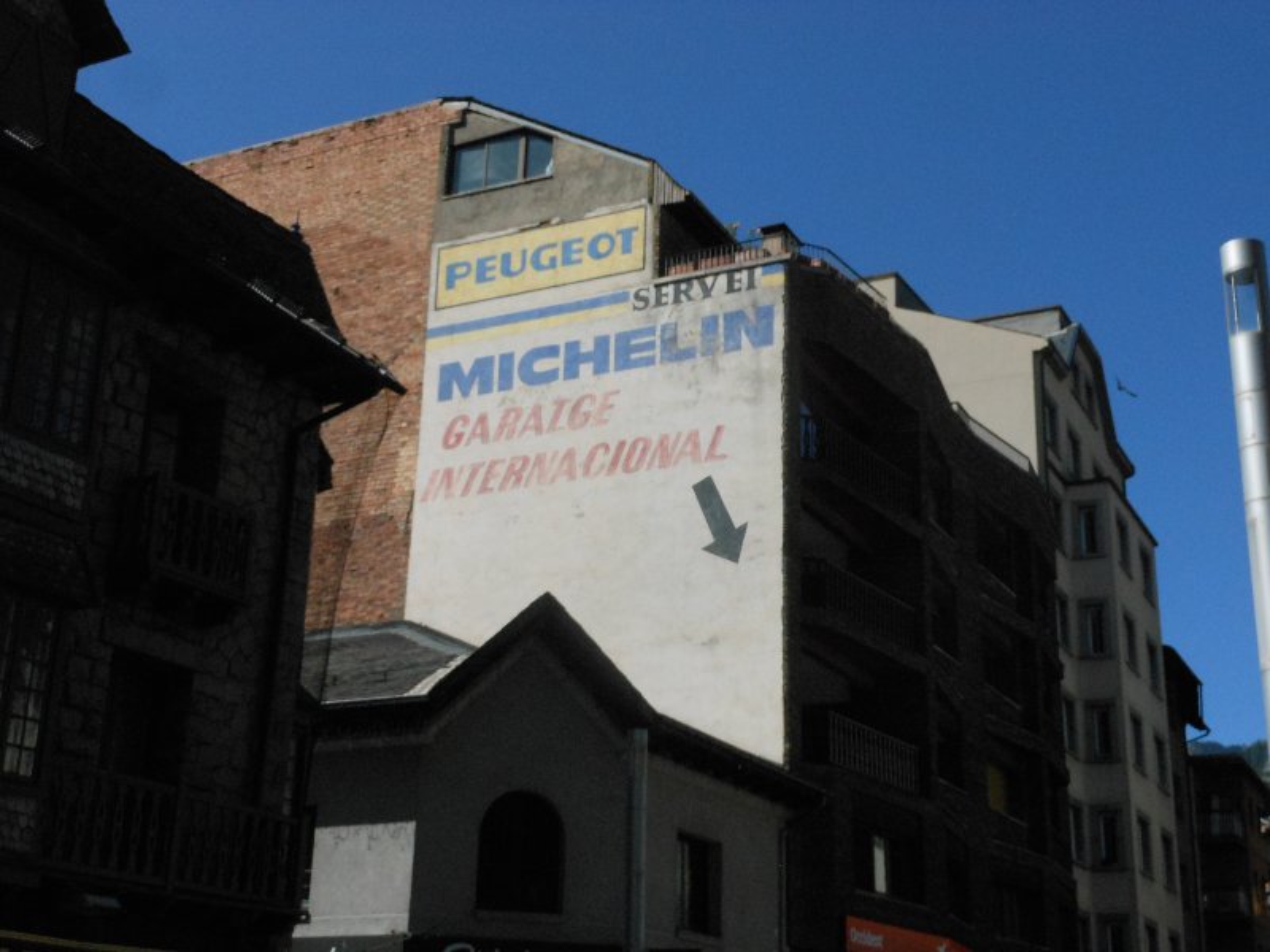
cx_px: 635
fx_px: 1651
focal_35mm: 45
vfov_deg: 32.2
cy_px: 476
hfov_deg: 42.1
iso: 400
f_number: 13
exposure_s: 1/640
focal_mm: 8.1
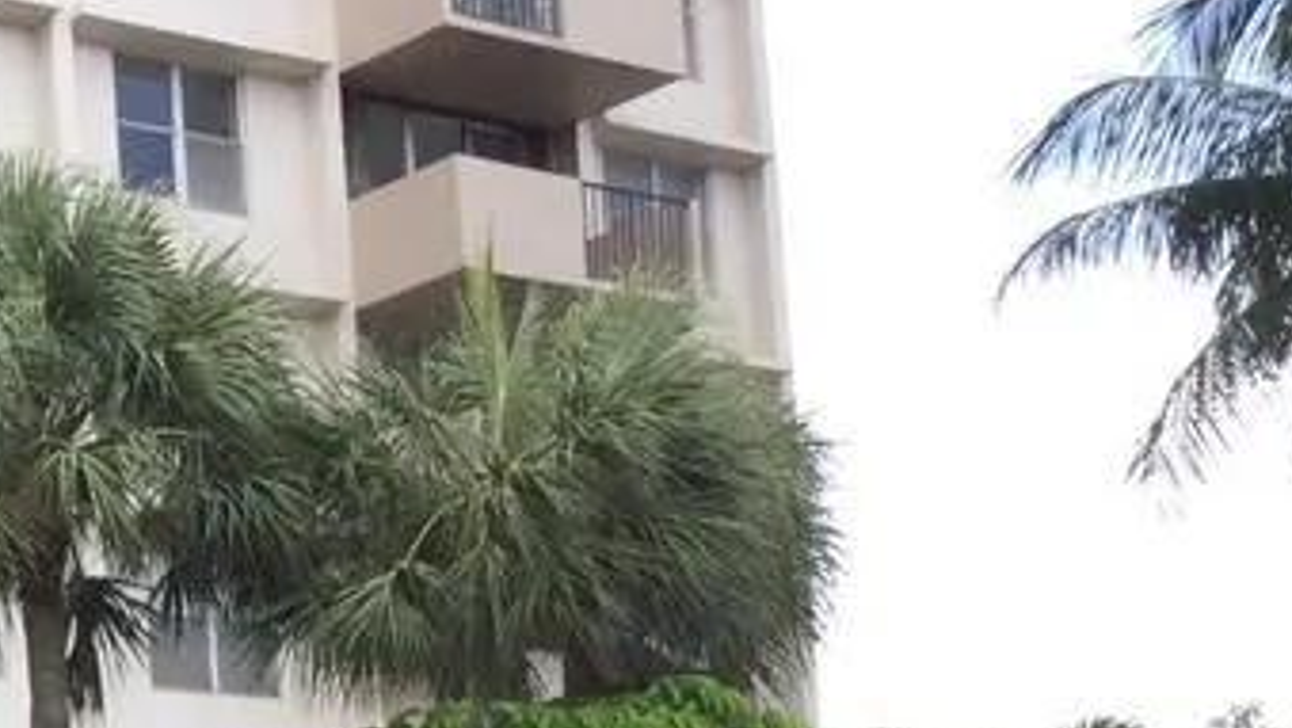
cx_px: -575
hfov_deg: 18.8
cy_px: 1246
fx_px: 3496
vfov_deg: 11.2
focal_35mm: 102
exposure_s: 1/405
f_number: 2.4
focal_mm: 3.3
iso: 25
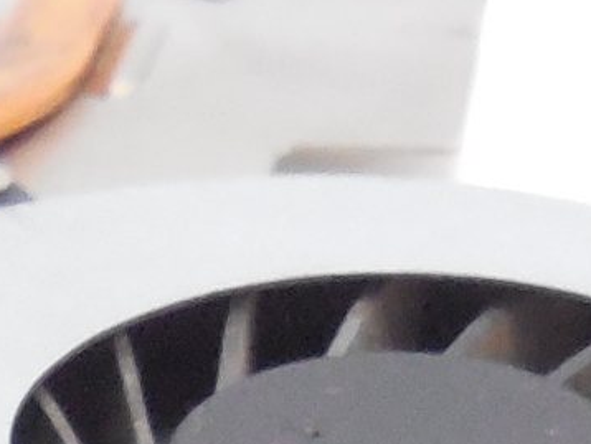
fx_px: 2819
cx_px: 137
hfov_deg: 11.9
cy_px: 1096
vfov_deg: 8.2
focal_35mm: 165
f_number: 3.5
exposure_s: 1/200
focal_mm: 4.6
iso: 800
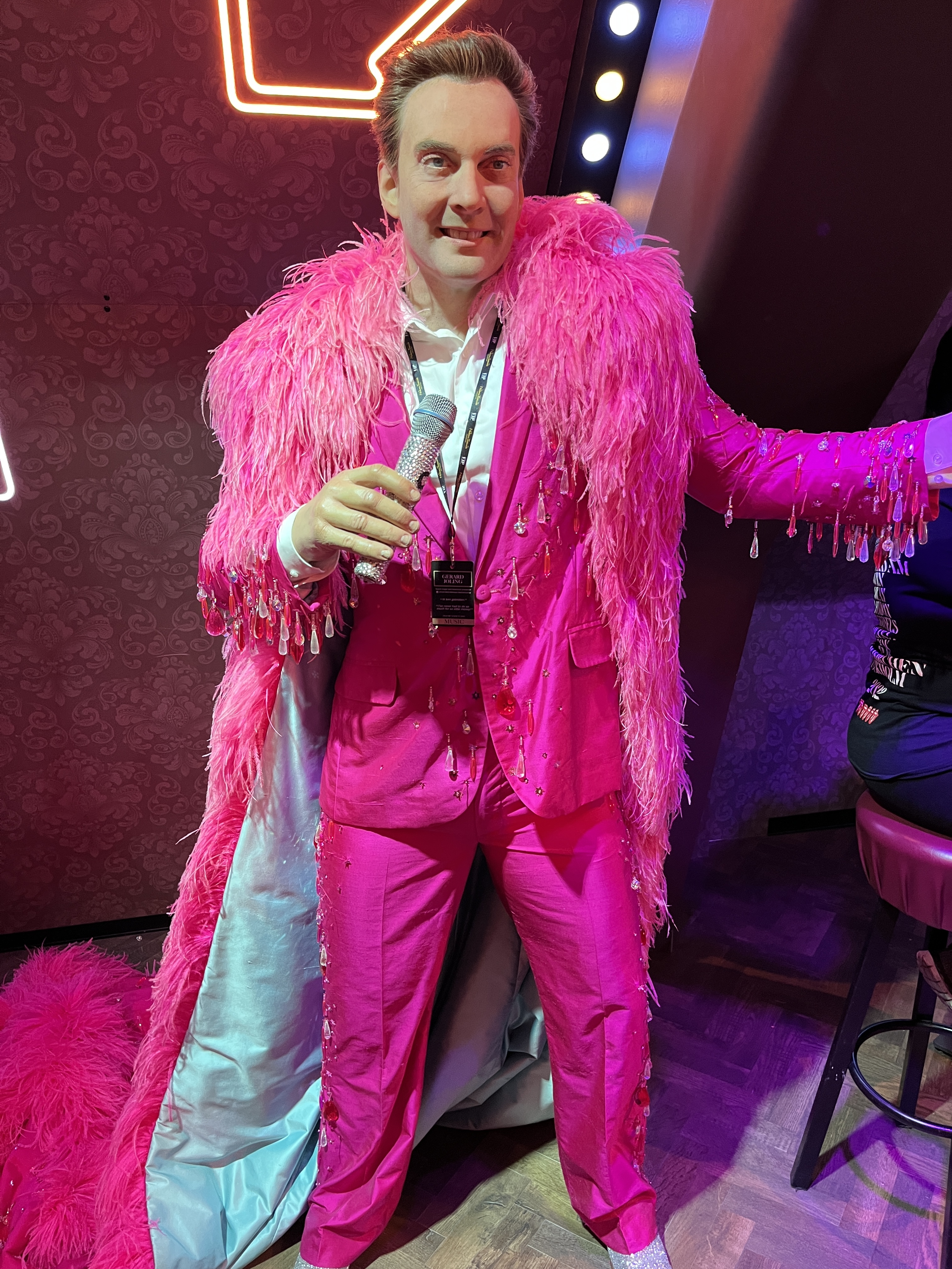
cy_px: 634
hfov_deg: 53.1
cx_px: 476
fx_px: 953
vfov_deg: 67.3
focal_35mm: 26
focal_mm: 5.1
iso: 200
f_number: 1.6
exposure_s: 1/50
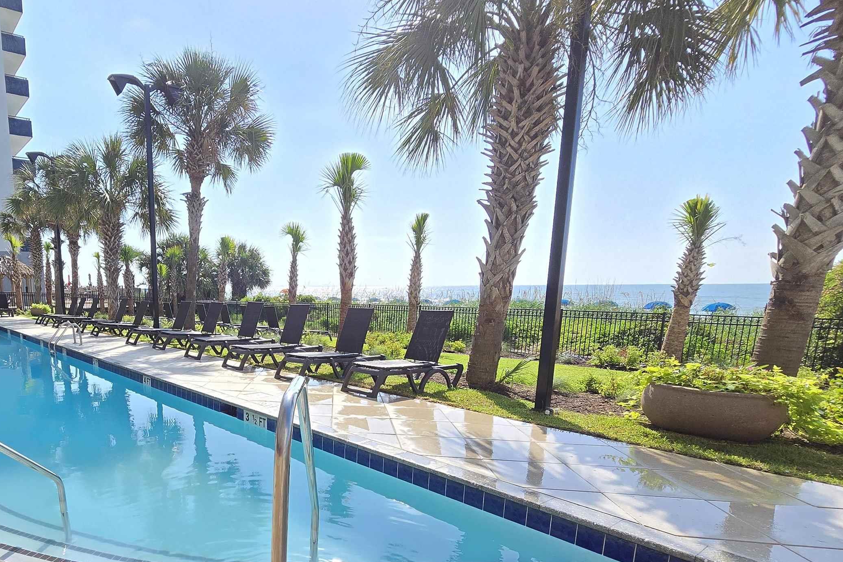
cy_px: 402
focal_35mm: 20
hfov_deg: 79.0
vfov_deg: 59.5
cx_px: 234
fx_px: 468
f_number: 2.2
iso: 50
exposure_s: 1/1497
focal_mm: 2.2
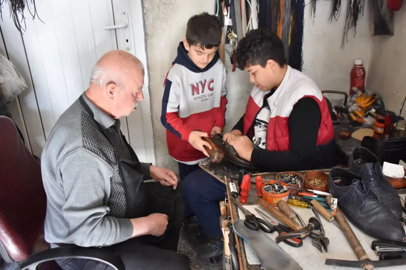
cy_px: 135
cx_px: 203
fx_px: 372
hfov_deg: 57.2
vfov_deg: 39.9
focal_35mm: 33
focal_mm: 22
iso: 1100
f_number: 3.5
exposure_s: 1/125
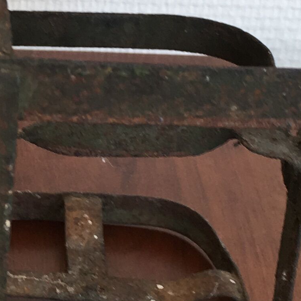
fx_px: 1348
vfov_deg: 12.7
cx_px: -12
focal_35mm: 137
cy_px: 62
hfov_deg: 12.6
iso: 25
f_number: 2.2
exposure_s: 1/50
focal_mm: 4.15
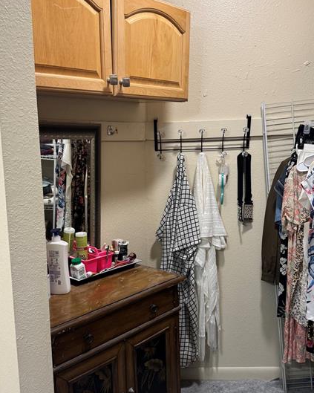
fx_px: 395
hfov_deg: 43.3
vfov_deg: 52.8
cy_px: 209
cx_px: 166
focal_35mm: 34
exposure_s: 1/60
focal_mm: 6.76
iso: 200
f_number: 1.78
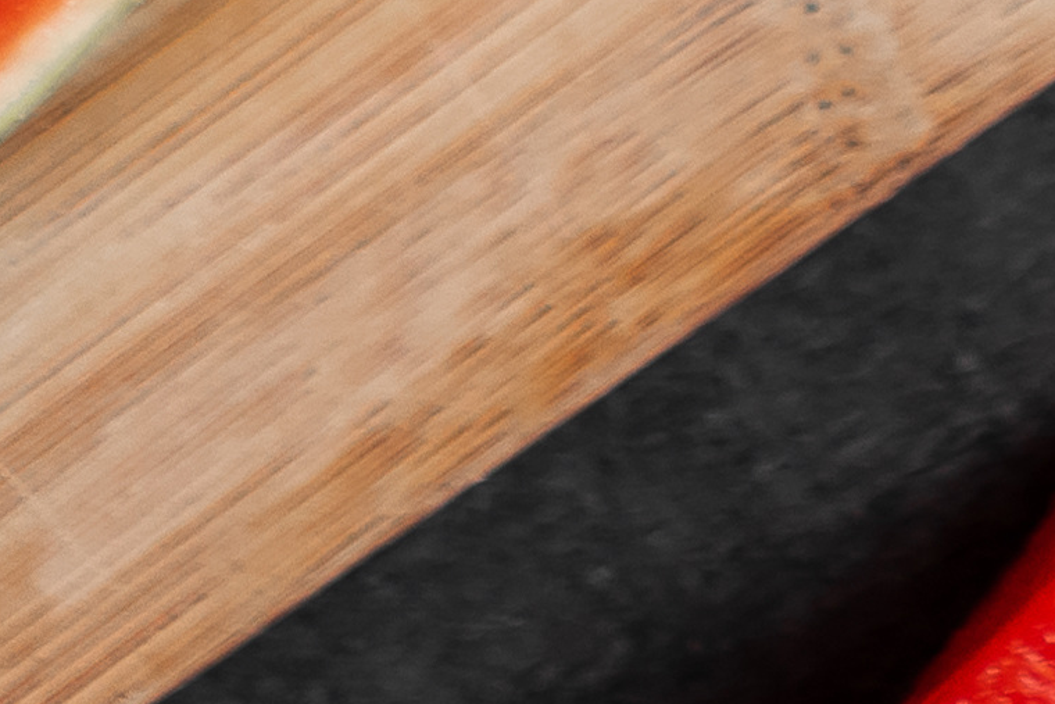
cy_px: -1041
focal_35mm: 221
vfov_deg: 5.9
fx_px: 6477
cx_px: 385
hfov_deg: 9.3
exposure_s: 1/40
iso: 250
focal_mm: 28
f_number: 2.2
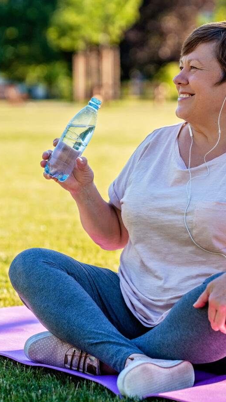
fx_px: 1428
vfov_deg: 16.0
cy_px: 201
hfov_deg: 9.0
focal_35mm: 134
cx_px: 127
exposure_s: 1/1250
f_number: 2.8
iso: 100
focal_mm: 85
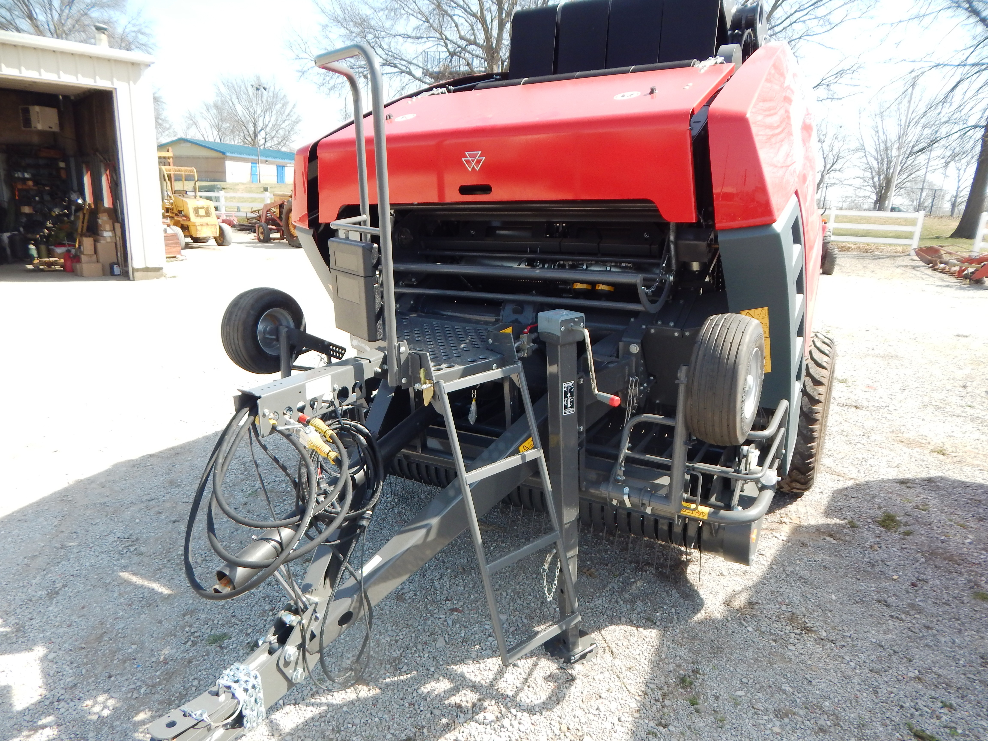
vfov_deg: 61.1
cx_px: 494
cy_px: 370
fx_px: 628
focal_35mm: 22
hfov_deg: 76.4
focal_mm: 4
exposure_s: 1/500
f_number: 3
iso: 125
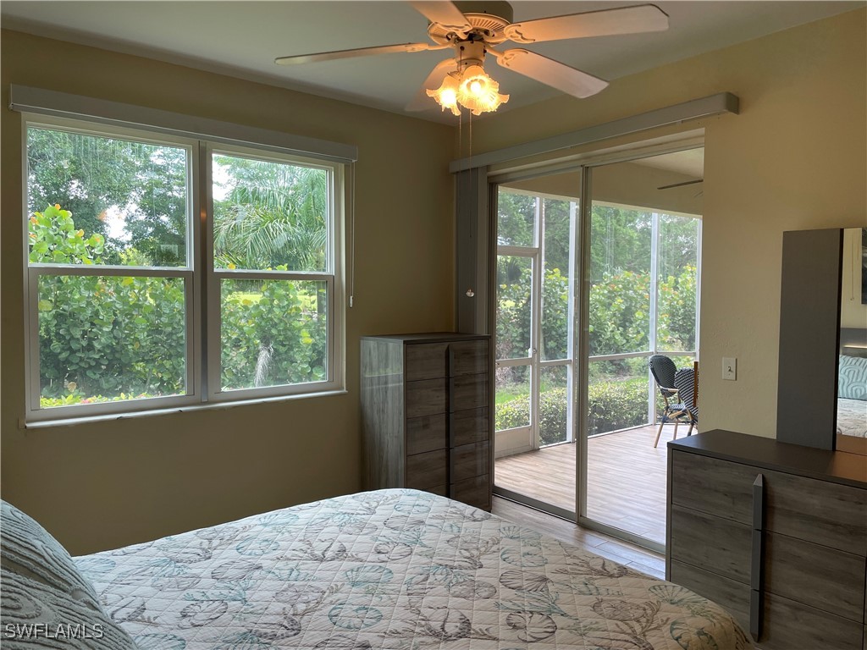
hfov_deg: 67.3
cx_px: 434
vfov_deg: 53.1
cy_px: 325
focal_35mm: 26
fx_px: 651
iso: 50
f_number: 1.6
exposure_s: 1/120
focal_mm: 4.2
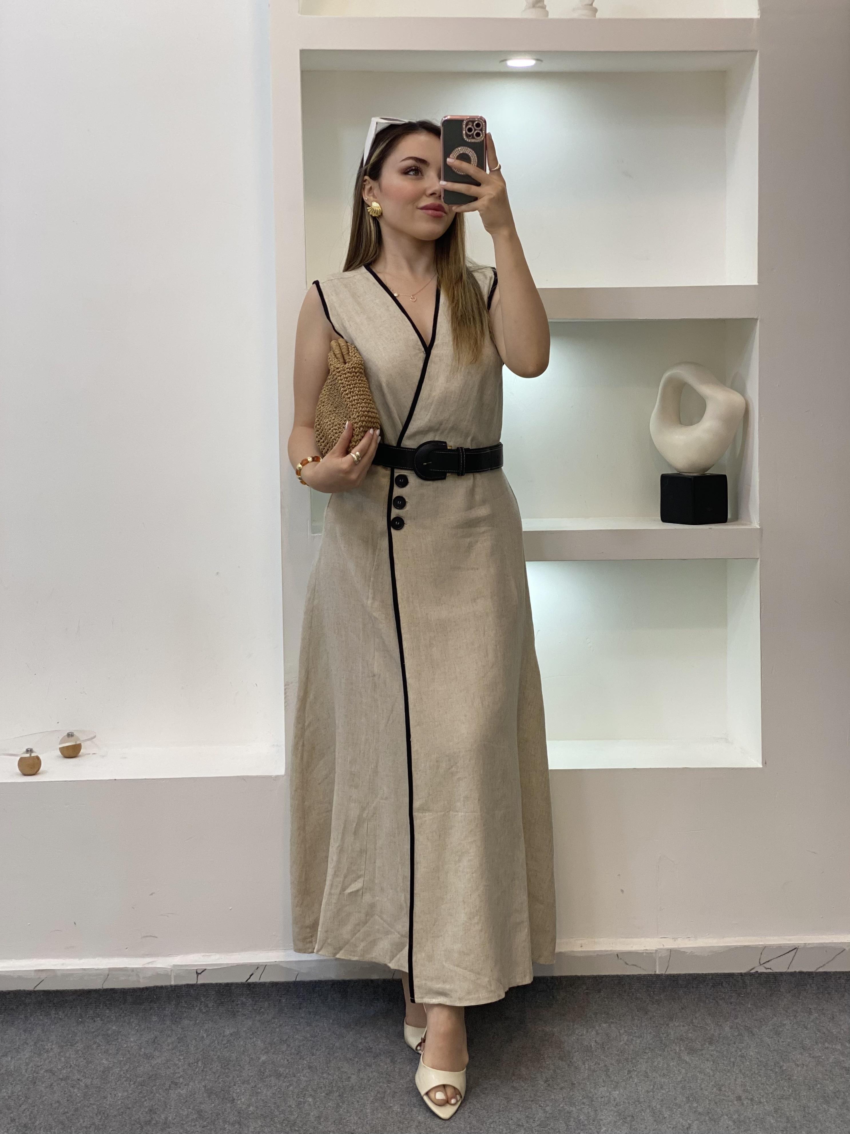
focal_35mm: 52
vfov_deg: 36.8
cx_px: 425
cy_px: 567
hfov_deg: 28.0
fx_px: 1703
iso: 80
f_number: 2
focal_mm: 6
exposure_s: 1/100
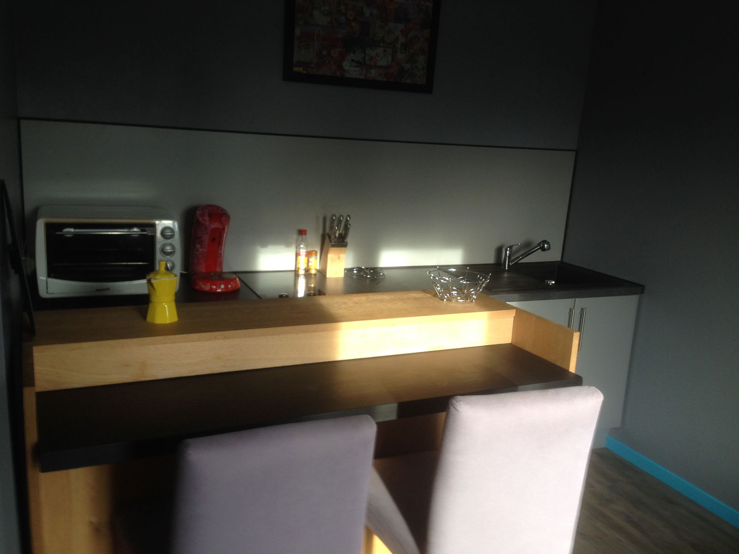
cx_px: 370
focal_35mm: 33
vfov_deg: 42.9
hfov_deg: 55.4
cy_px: 277
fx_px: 705
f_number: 2.4
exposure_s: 1/40
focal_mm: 4.12
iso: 50
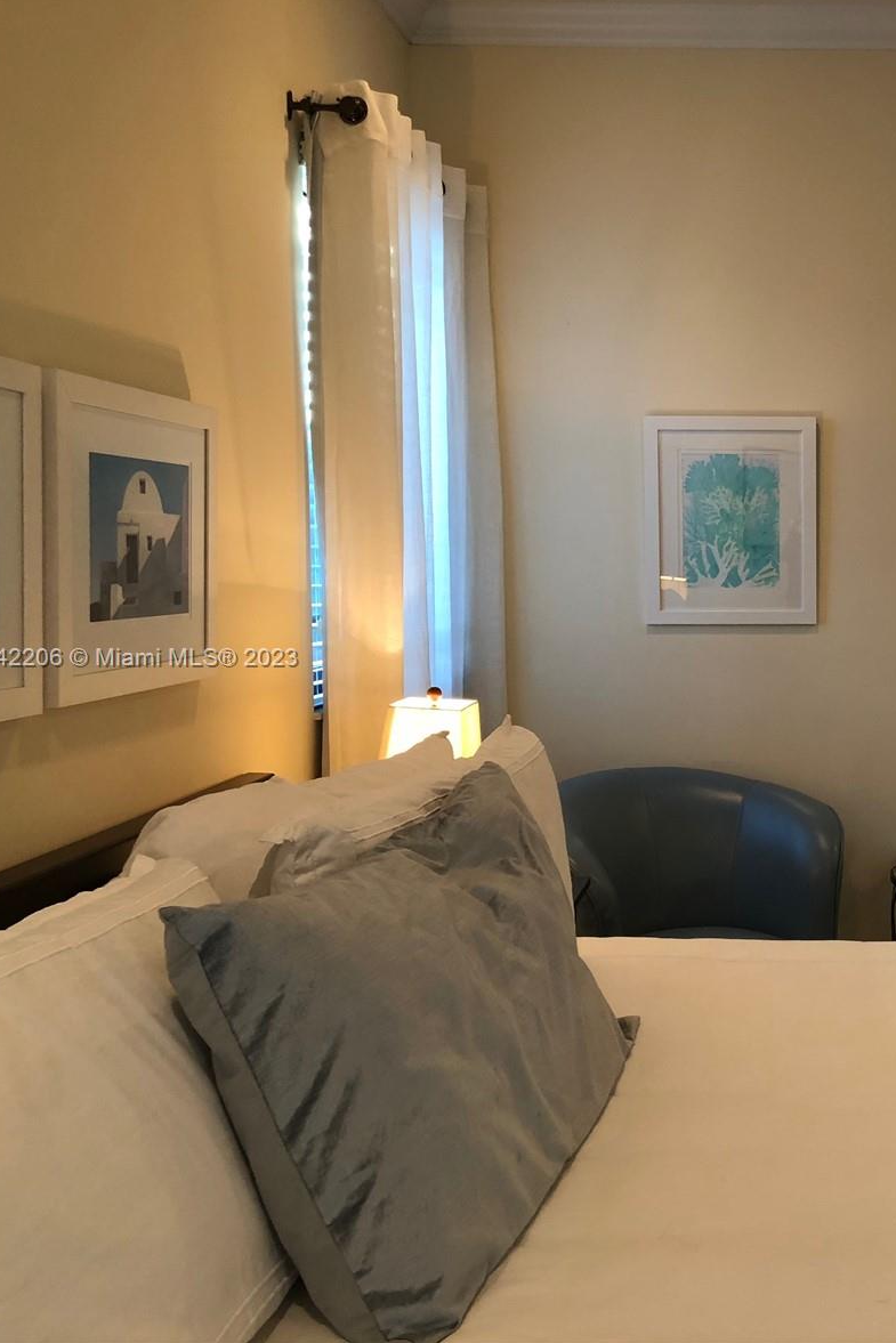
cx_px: 846
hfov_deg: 30.8
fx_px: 1530
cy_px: 660
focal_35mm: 41
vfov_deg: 47.4
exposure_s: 1/17
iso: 40
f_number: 1.8
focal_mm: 3.99
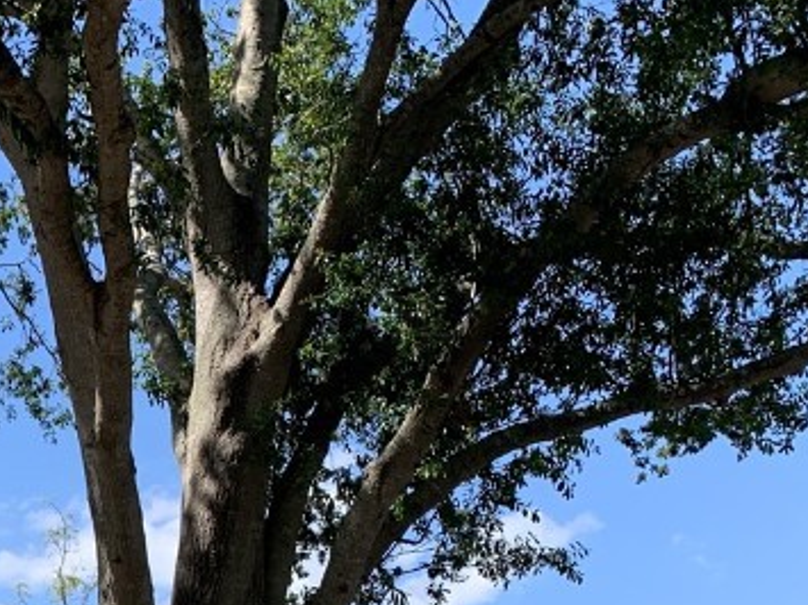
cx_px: -191
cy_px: 776
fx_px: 1750
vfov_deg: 18.3
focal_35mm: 75
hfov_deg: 23.5
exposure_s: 1/1282
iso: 25
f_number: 1.8
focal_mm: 4.25
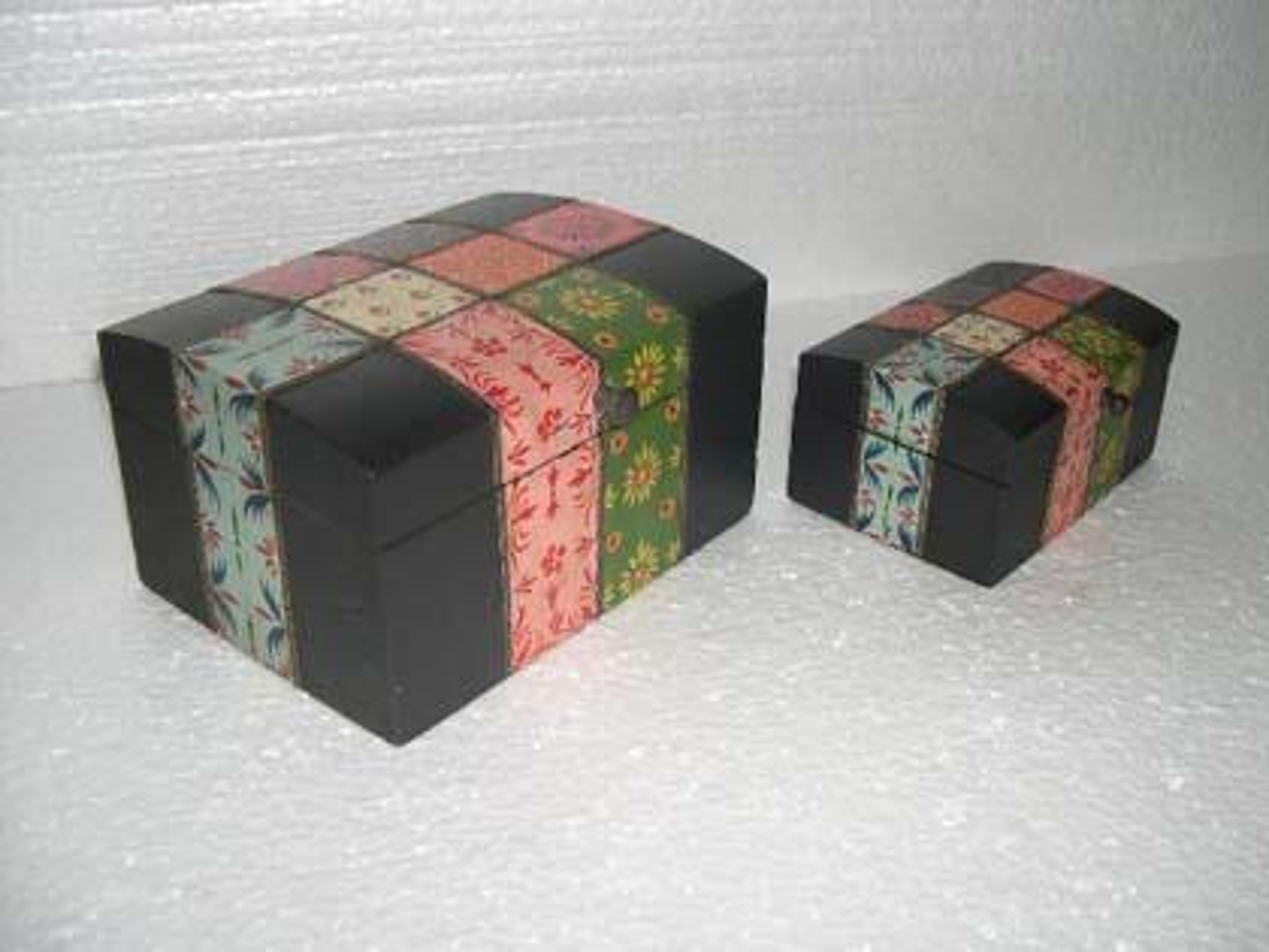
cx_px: 634
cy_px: 476
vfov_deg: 37.7
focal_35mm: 38
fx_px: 1393
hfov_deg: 49.0
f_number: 2.8
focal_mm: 8
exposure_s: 1/60
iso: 100
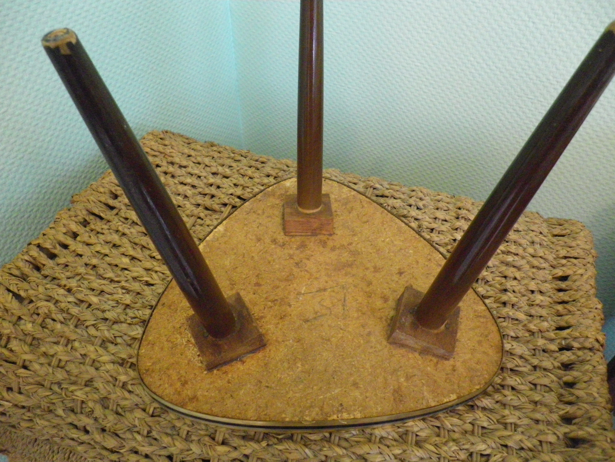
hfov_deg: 63.4
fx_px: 497
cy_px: 231
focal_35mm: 28
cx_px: 308
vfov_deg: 49.7
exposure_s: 1/20
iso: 800
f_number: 2.6
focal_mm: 4.9
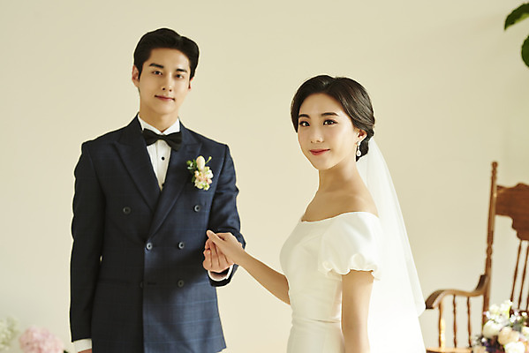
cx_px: 264
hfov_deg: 23.9
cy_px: 176
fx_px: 1250
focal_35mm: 85
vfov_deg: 16.1
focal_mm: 85
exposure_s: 1/125
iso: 250
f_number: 4
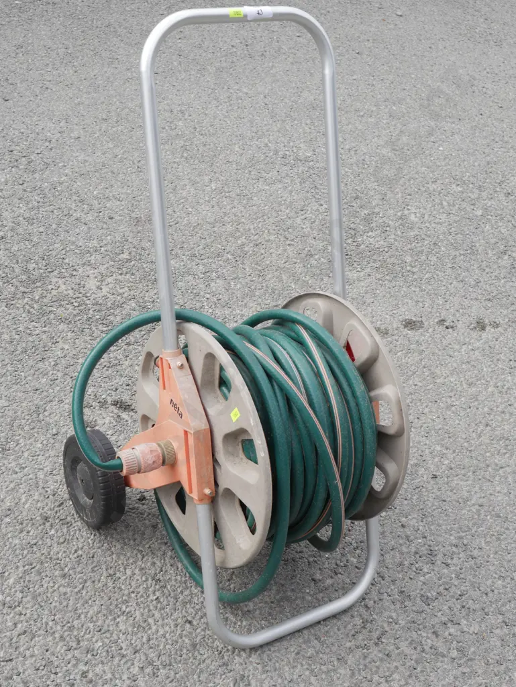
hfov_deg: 29.1
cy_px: 344
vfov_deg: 38.2
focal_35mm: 50
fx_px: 993
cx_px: 258
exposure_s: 1/200
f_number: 8
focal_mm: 25
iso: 200
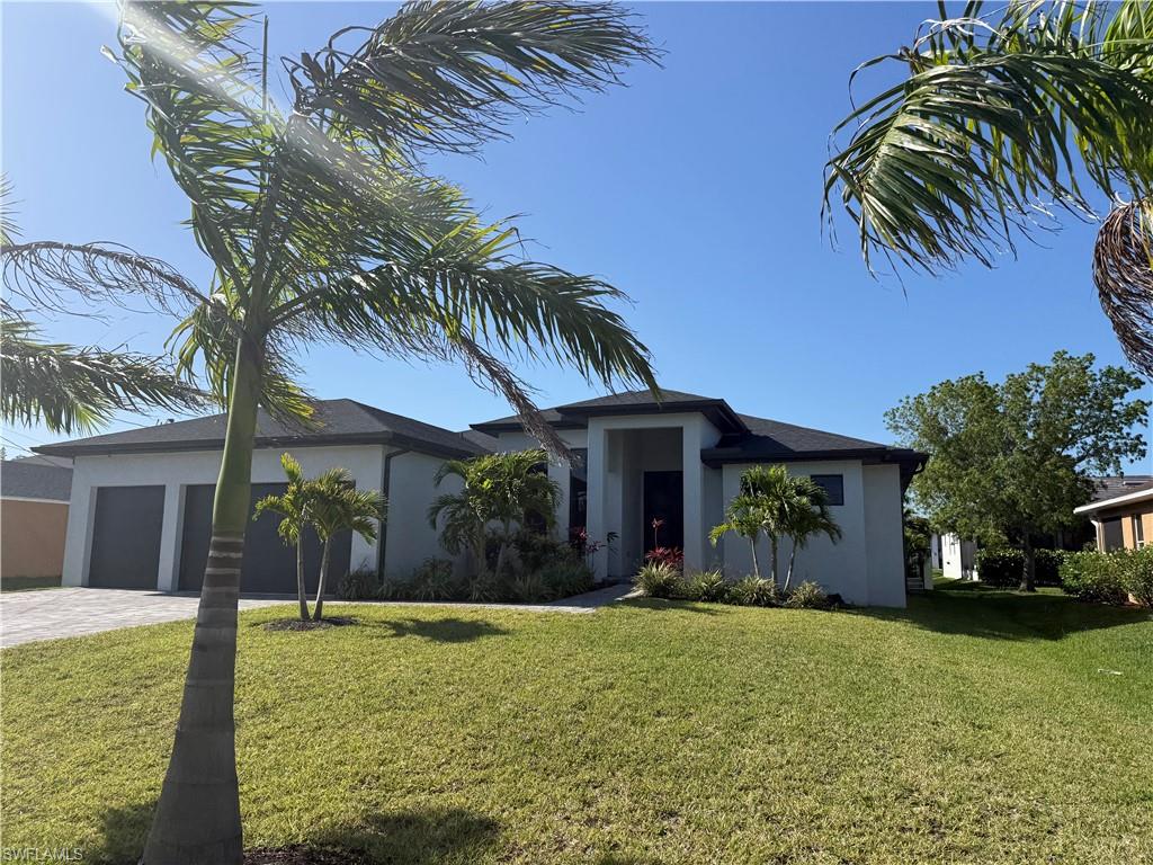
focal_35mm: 24
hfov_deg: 71.6
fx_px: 799
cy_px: 432
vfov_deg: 56.8
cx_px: 576
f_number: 1.78
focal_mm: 6.76
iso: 80
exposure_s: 1/5319
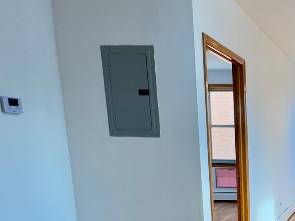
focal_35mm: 43
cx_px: 337
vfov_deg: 32.0
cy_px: 199
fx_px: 366
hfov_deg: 36.1
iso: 80
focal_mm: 2.22
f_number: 2.2
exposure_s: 1/120
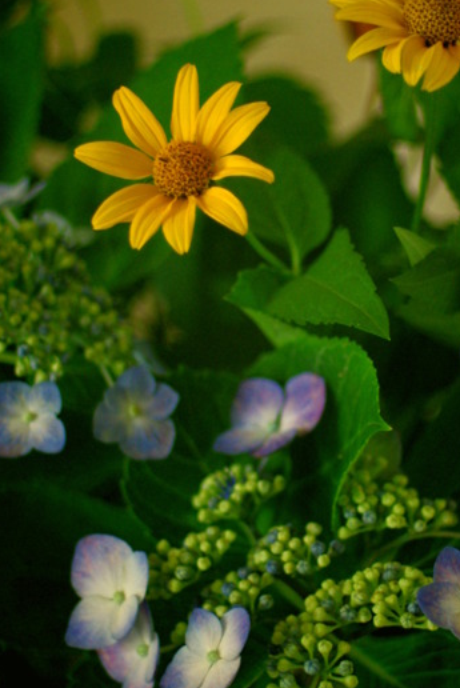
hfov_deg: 10.8
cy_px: 292
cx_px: 293
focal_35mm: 127
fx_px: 2429
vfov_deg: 16.1
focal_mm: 43
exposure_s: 1/15
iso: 400
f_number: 1.9
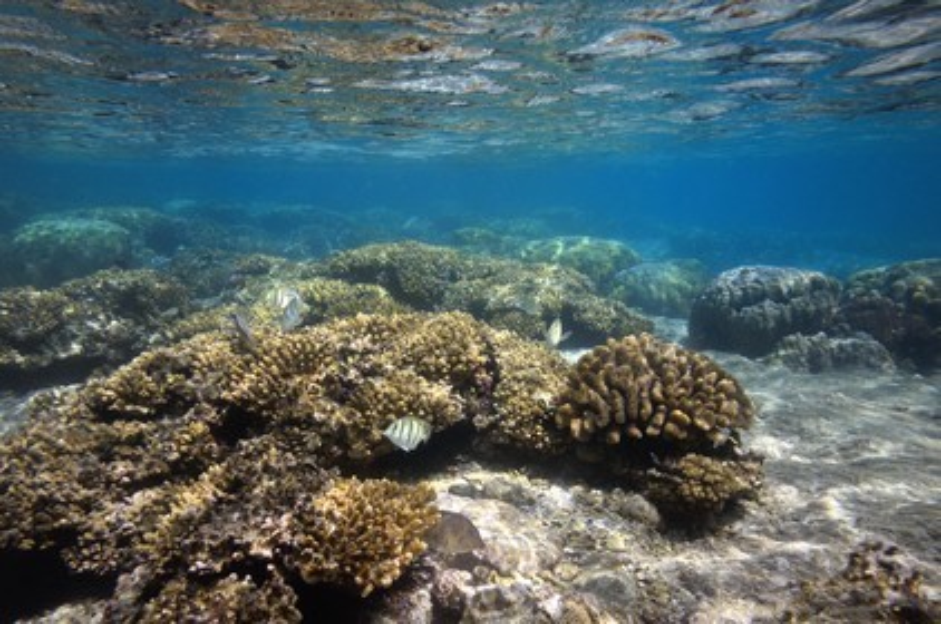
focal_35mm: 28
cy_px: 312
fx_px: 731
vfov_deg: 46.3
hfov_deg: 65.6
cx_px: 470
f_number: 7.1
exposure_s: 1/1000
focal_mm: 18.5
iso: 400
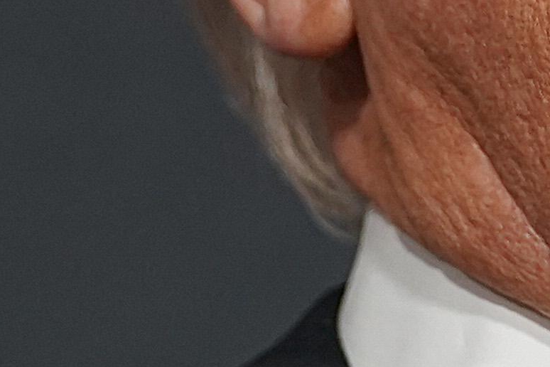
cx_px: 726
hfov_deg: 1.8
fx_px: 17522
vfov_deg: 1.2
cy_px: 32
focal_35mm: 1147
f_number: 2.8
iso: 1600
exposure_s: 1/200
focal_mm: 148
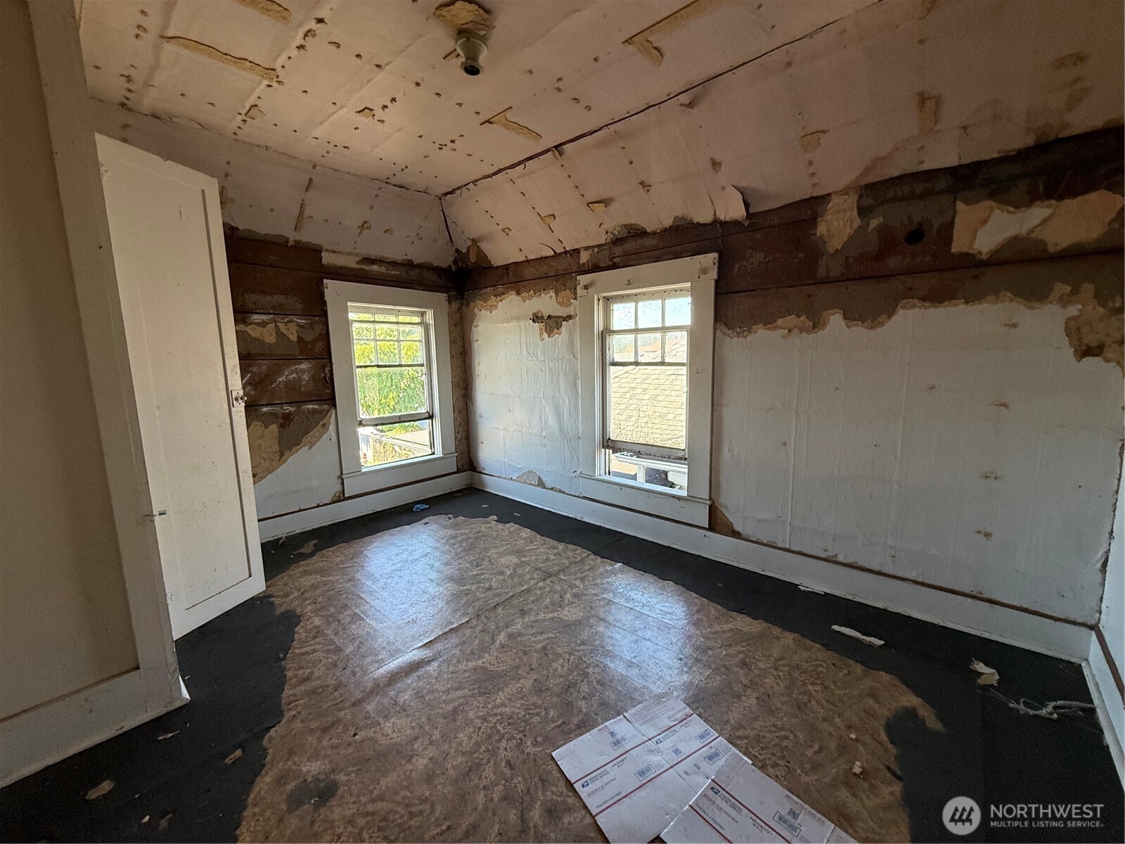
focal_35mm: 14
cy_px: 422
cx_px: 562
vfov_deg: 85.7
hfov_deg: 102.1
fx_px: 455
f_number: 2.2
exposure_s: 1/99
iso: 125
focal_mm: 2.22
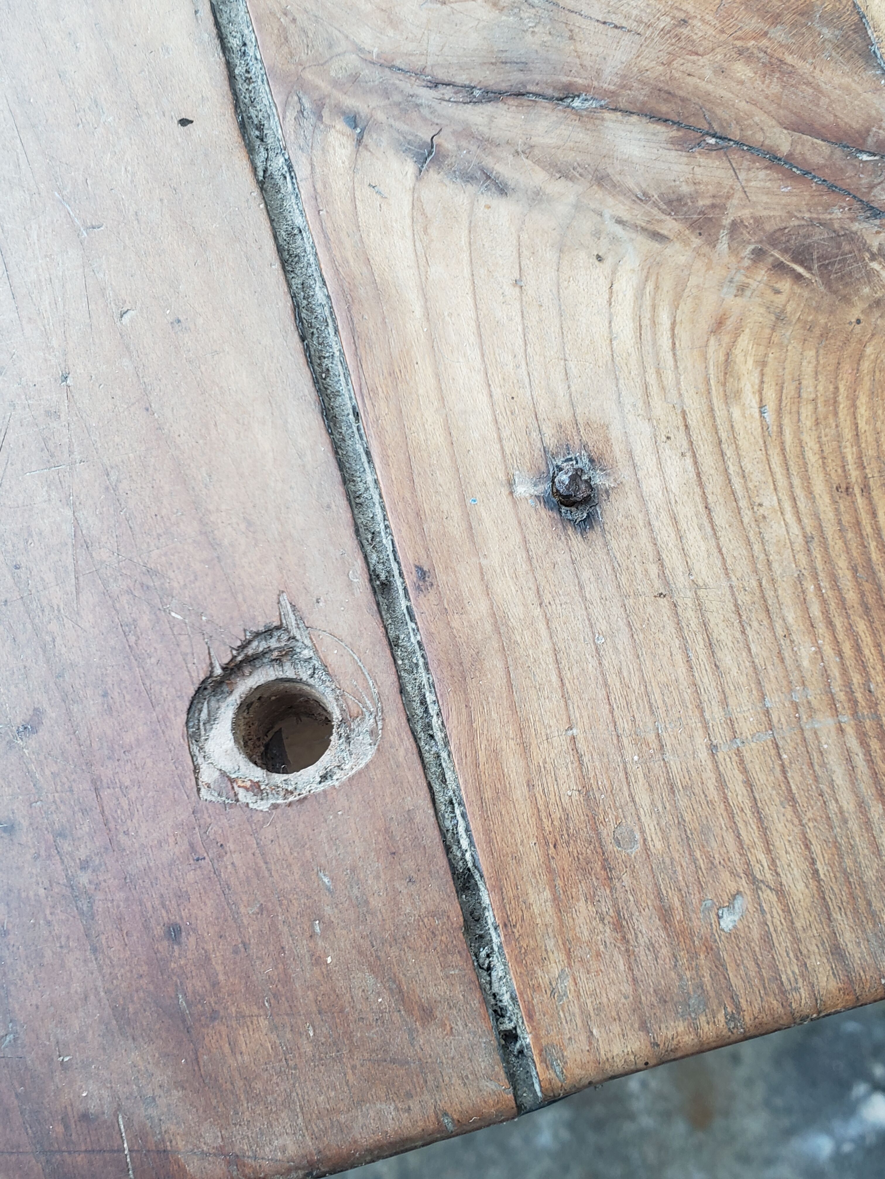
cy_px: 590
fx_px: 886
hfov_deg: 53.1
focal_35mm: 26
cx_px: 442
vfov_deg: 67.3
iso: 125
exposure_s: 1/50
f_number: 2.4
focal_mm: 4.3
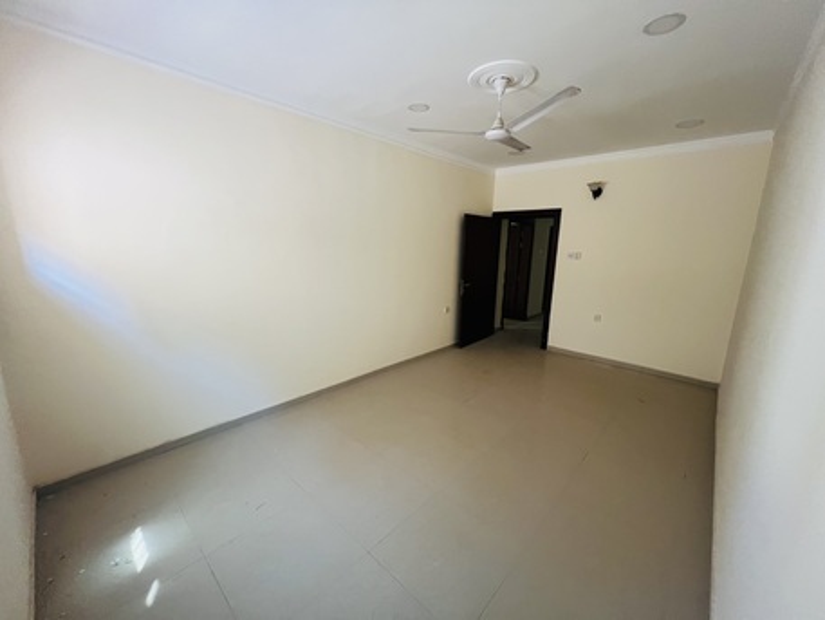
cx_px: 412
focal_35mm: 13
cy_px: 310
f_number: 1.8
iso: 320
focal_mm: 1.57
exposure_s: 1/60
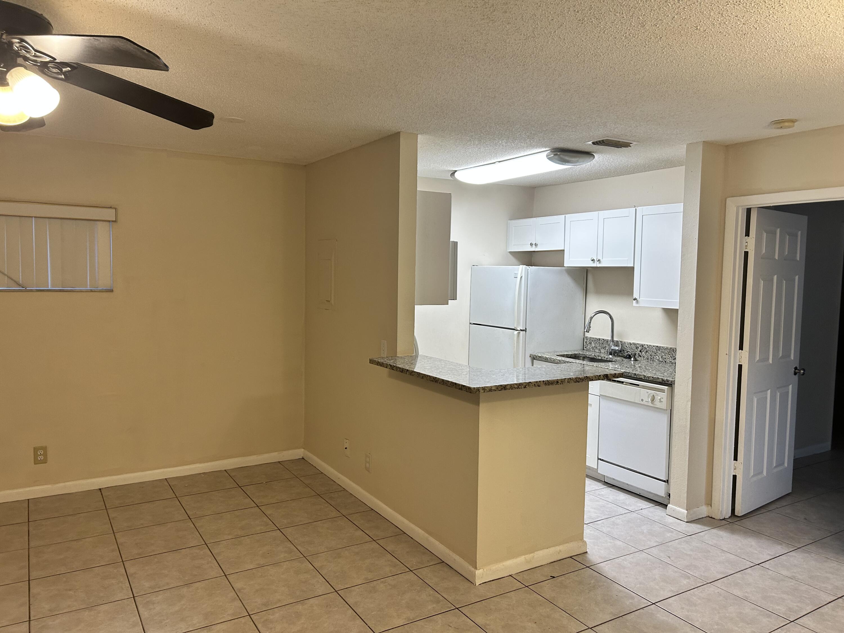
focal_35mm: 26
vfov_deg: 53.1
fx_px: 634
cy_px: 316
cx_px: 422
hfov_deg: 67.3
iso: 100
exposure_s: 1/120
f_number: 1.5
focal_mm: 5.7
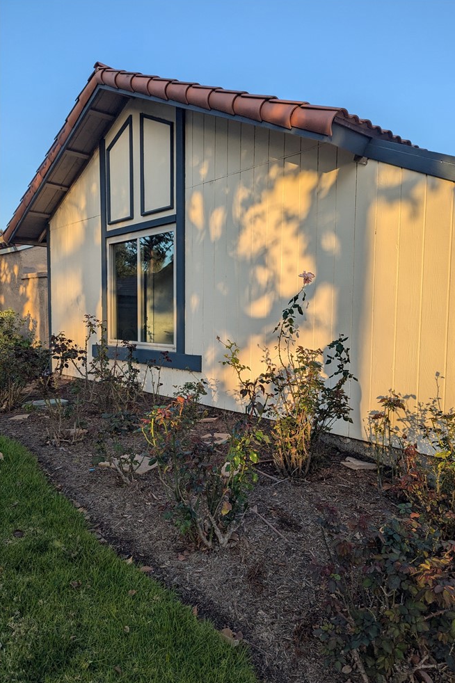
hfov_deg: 49.3
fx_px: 493
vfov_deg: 69.4
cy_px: 350
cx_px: 266
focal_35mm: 26
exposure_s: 1/515
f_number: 1.85
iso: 46
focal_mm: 6.81
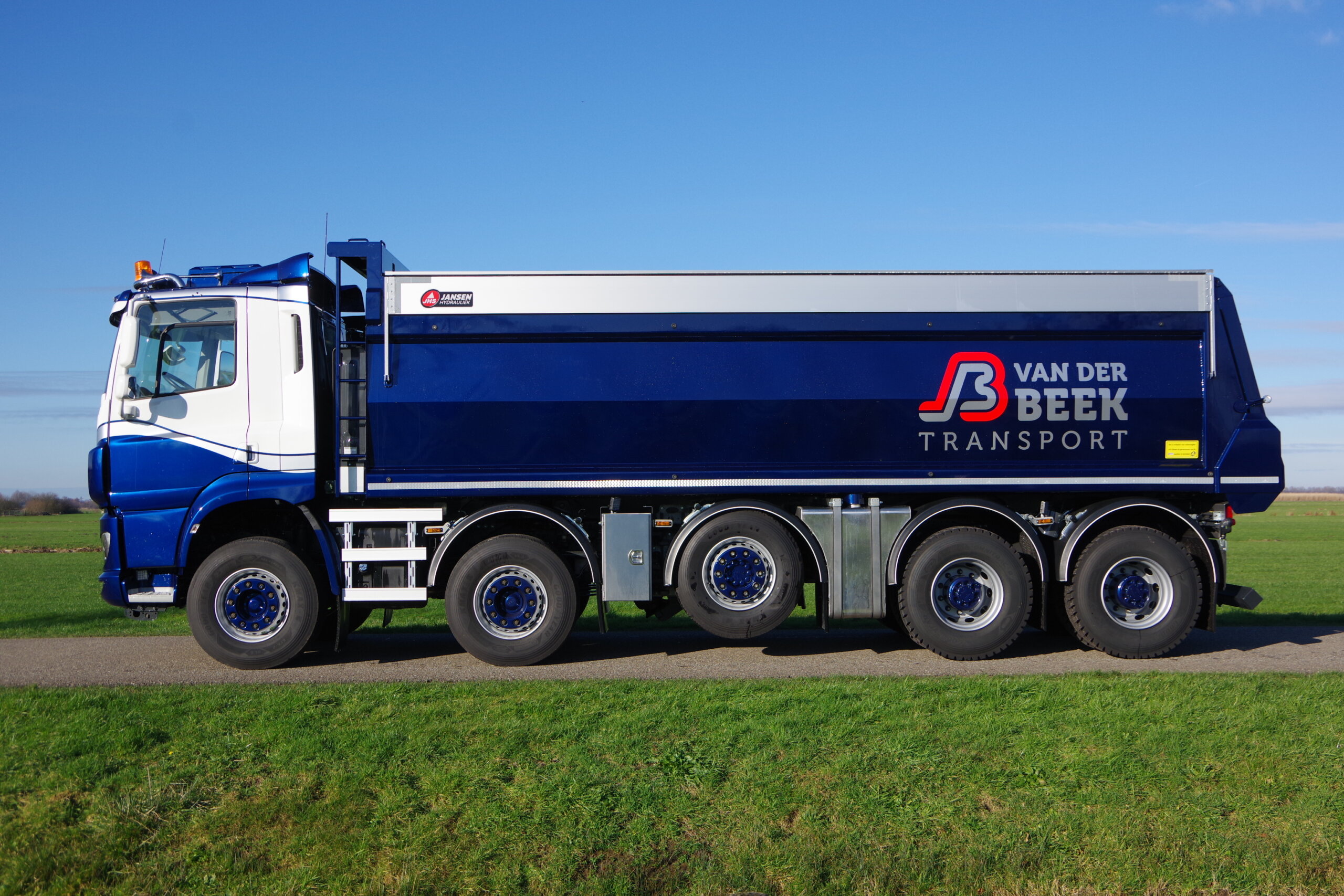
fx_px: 1344
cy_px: 448
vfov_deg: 36.9
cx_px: 672
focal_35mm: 36
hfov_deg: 53.1
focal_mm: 24
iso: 200
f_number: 5.6
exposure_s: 1/800
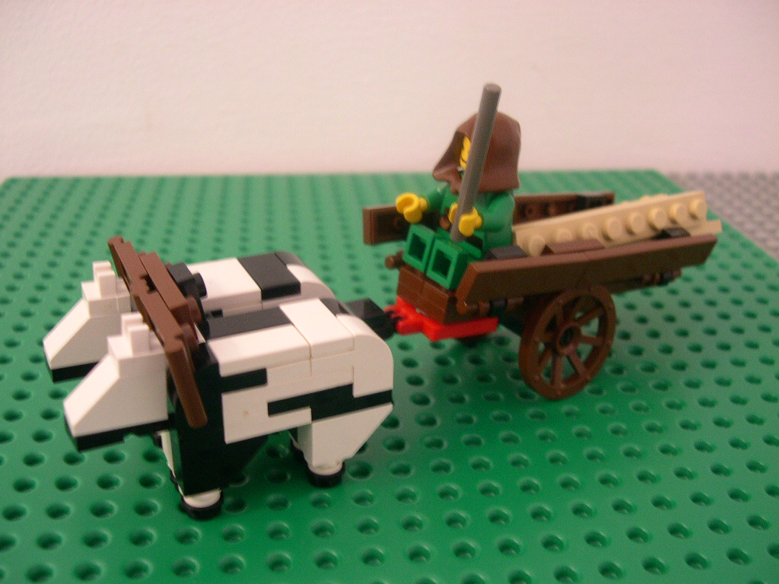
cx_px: 390
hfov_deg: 49.0
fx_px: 855
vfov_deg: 37.7
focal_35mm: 38
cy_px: 292
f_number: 2.8
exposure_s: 1/5.2
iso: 400
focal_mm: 8
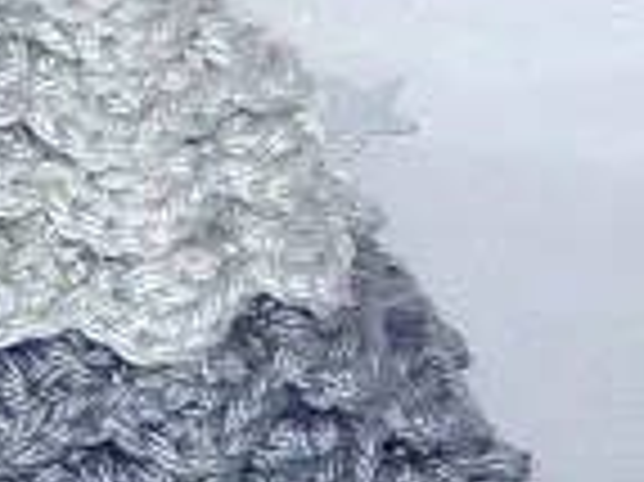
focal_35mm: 558
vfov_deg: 2.7
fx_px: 10372
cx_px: 1225
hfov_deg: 3.5
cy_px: 131
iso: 100
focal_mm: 14
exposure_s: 1/60
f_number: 2.8
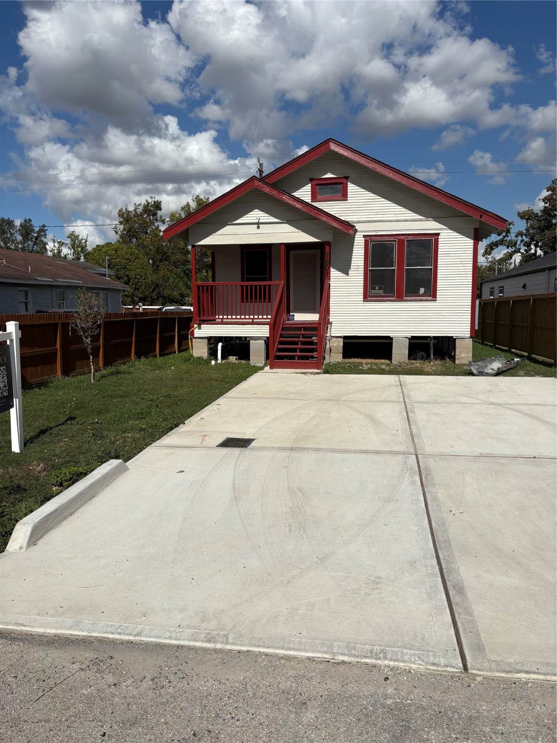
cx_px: 278
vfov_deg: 67.3
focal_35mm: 26
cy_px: 372
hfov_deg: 53.1
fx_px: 558
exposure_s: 1/10101
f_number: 1.6
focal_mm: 5.96
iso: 50
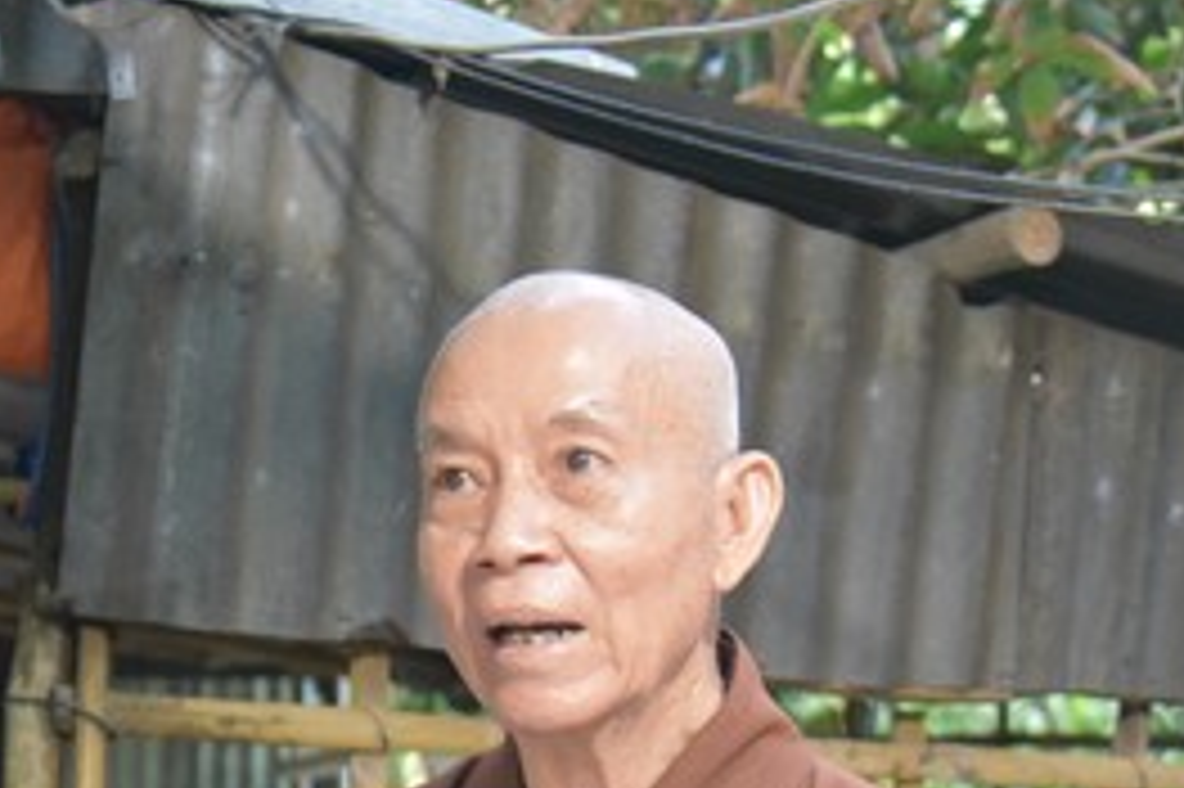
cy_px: 644
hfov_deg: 21.2
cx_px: 108
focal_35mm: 94
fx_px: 3090
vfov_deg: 14.4
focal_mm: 38
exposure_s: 1/60
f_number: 4
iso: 6400
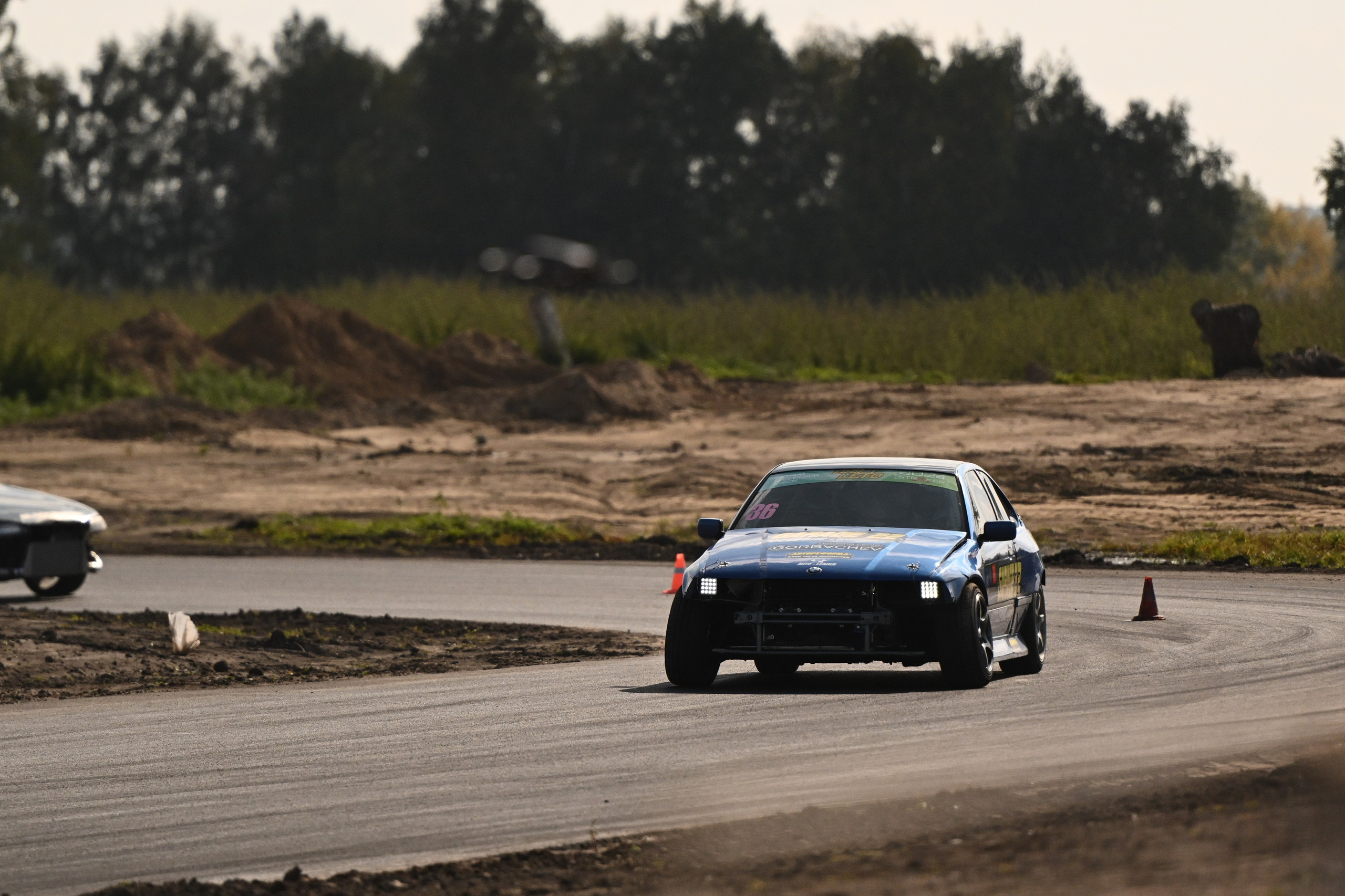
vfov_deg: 4.6
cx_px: 672
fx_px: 11206
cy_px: 448
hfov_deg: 6.9
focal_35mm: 300
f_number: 2.8
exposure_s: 1/32000
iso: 1100
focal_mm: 200
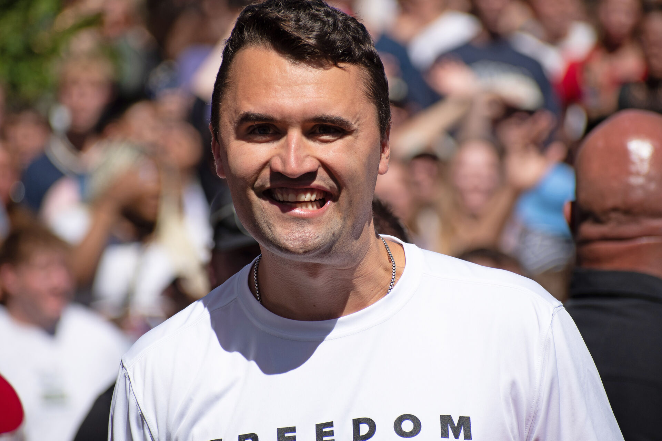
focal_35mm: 300
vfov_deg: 4.6
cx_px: 331
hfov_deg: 6.9
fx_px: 5516
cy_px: 220
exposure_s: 1/2000
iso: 200
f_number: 5.3
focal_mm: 200
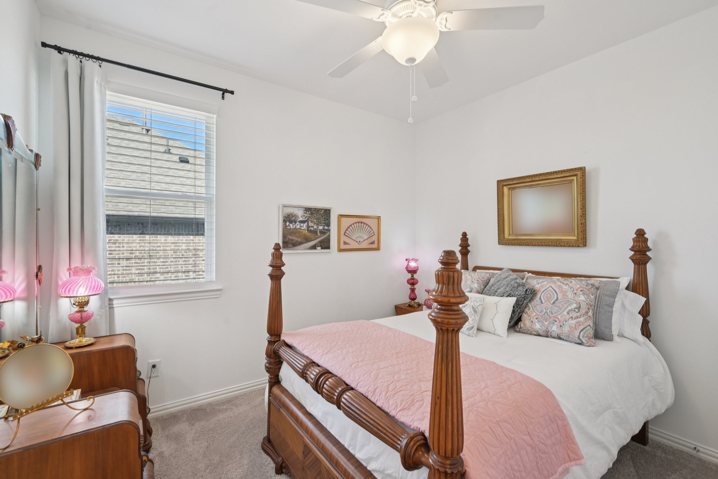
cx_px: 359
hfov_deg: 96.7
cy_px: 240
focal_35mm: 16
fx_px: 319
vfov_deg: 73.7
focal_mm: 16
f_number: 8
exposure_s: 1/80
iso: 400
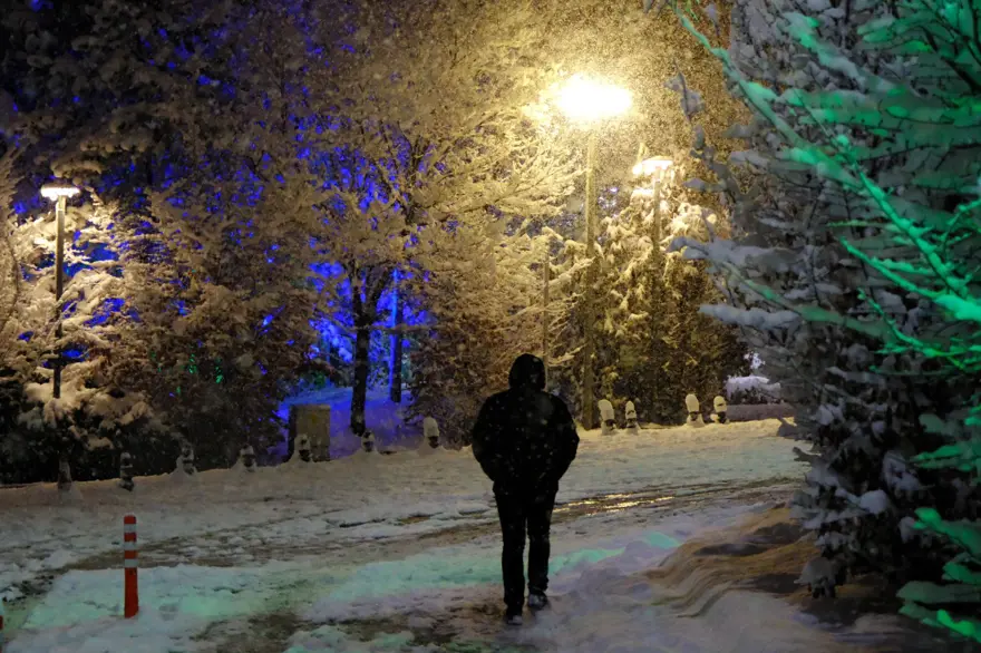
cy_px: 326
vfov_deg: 15.5
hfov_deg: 23.1
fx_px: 2397
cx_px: 490
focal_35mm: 88
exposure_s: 1/240
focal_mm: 58.6
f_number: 4
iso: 6400
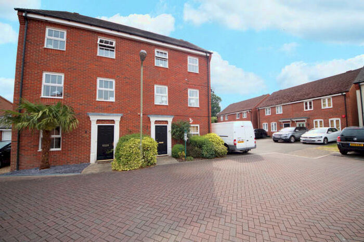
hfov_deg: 112.6
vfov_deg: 89.9
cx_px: 182
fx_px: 121
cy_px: 121
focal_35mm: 12
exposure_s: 1/125
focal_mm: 8
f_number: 4.5
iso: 100
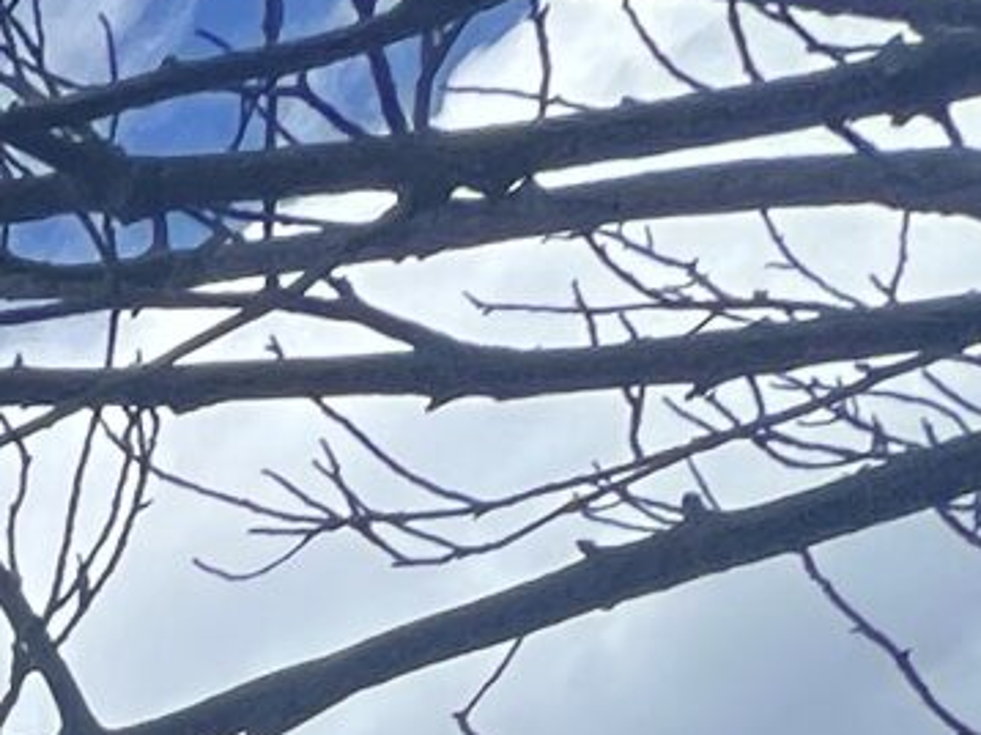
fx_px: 2634
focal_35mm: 93
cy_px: 2460
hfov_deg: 11.6
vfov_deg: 9.8
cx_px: -1932
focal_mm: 1.57
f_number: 1.8
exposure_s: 1/1553
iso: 32
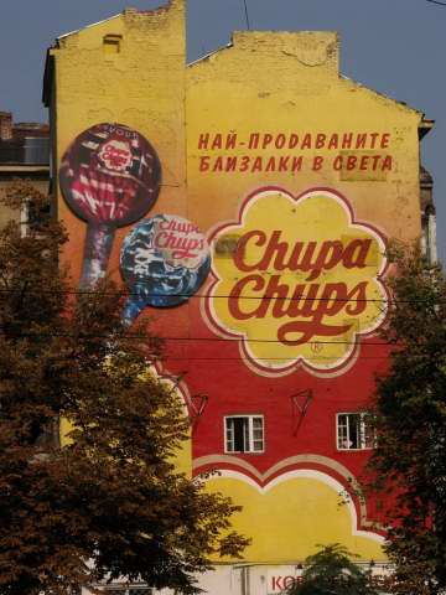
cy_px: 298
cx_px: 223
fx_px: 2336
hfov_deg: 10.9
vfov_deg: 14.5
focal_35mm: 136
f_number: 7.7
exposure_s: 1/1217
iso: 200
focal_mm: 34.7
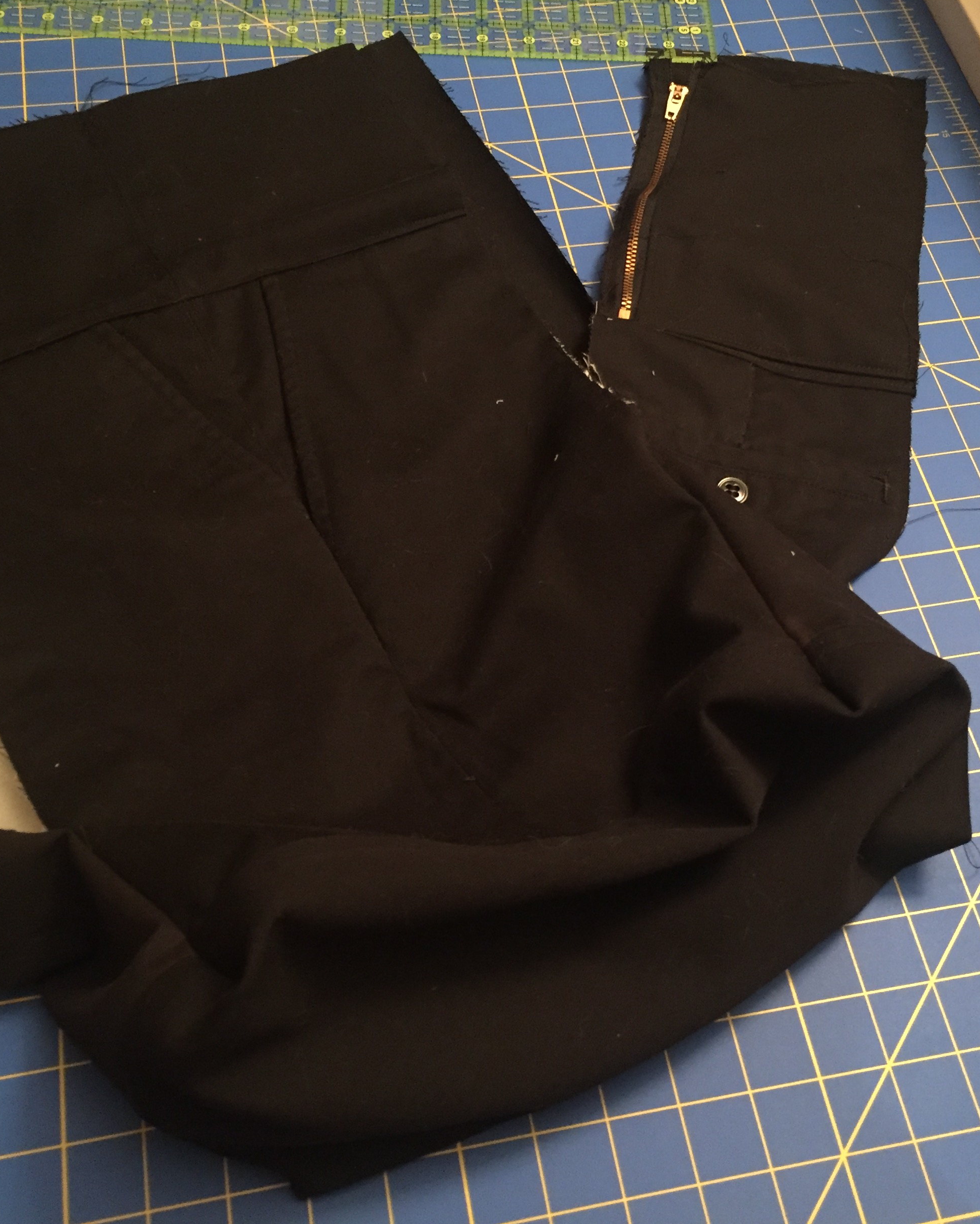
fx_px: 1378
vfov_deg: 47.9
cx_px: 511
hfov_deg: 39.2
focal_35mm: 38
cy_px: 609
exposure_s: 1/15
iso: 500
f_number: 2.2
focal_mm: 4.15
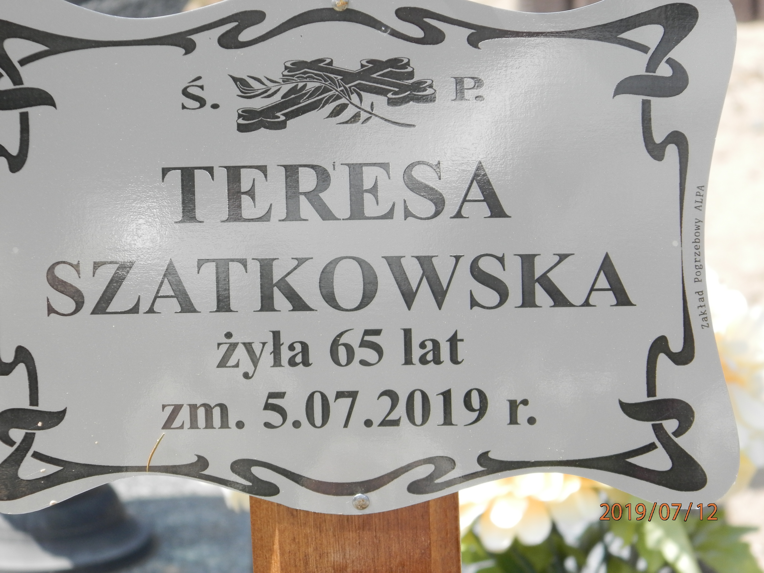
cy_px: 286
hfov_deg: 7.0
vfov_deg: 5.3
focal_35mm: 281
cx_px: 382
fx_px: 6202
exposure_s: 1/200
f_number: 5.6
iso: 125
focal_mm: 50.2
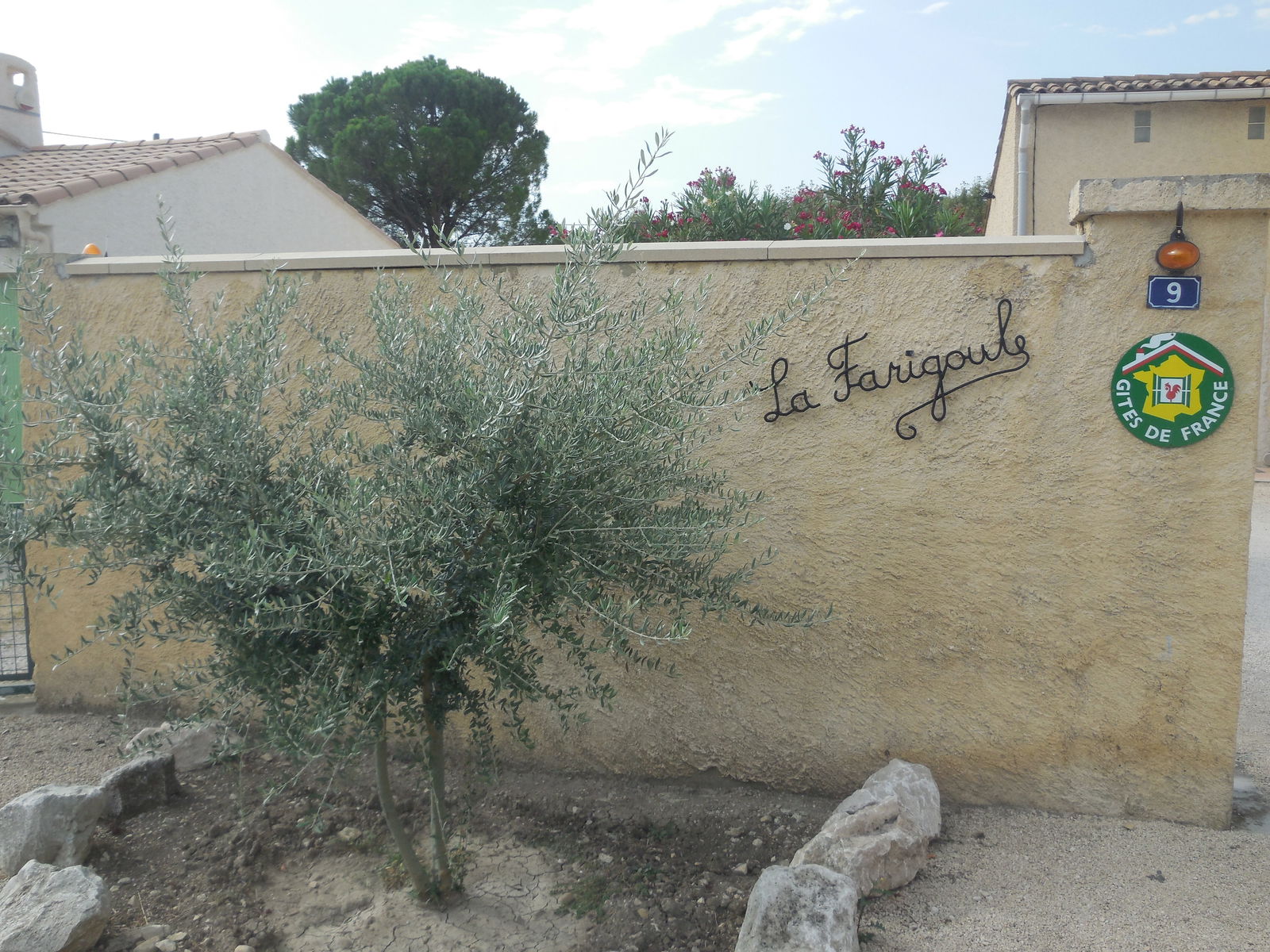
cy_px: 476
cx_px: 635
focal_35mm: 34
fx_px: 1247
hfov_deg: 54.0
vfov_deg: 41.8
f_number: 3.4
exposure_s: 1/800
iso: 125
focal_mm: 6.1
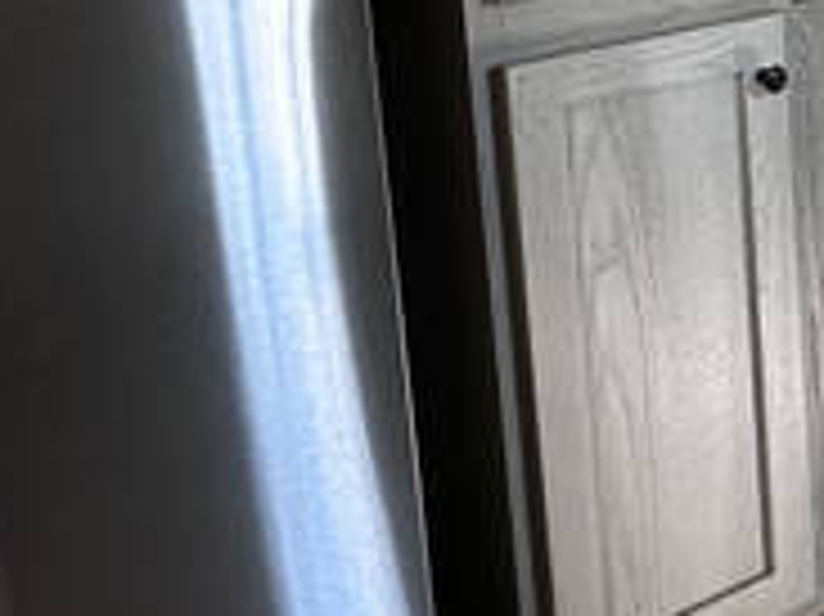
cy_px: -38
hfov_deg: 25.3
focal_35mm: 69
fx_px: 1641
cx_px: 995
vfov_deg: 20.4
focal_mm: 2.22
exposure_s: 1/60
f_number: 2.2
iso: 320
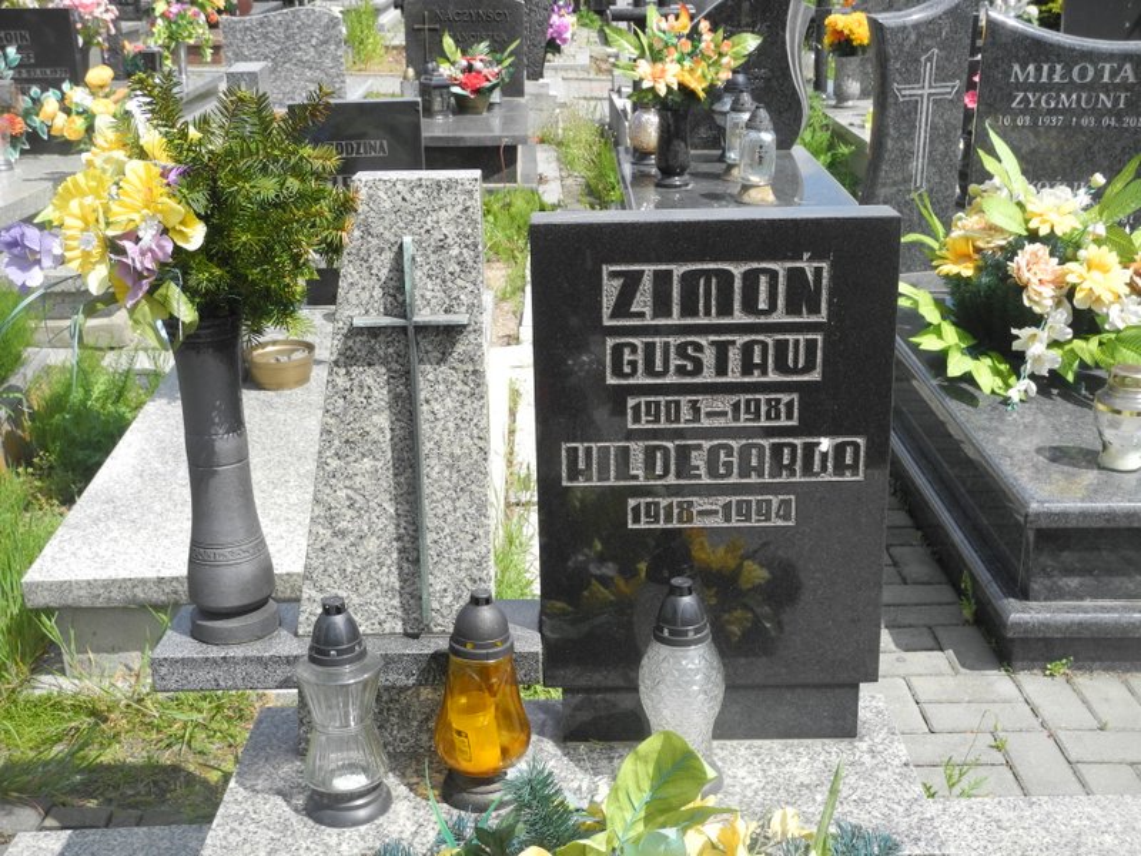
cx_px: 570
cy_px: 428
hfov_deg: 42.1
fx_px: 1483
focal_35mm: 45
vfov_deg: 32.2
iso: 100
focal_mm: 9.7
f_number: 3.2
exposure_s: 1/800
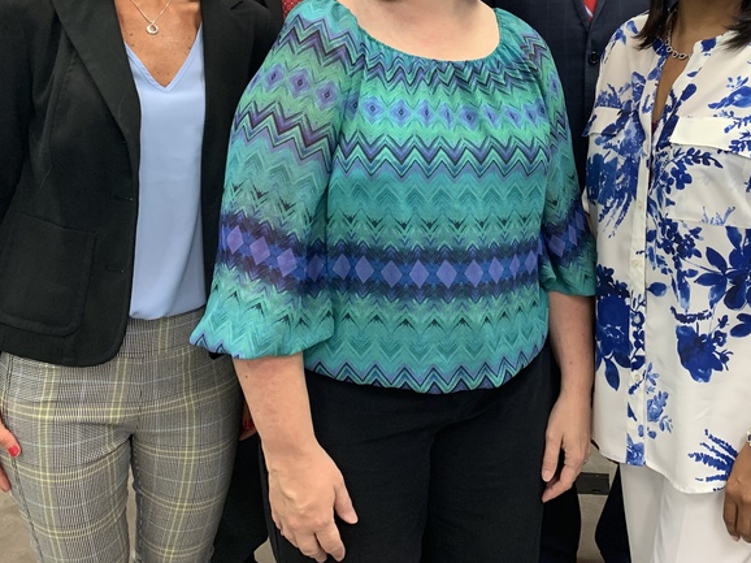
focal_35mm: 45
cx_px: 533
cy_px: 104
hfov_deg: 41.2
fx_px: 976
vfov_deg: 31.3
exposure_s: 1/60
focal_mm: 4.25
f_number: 1.8
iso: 125
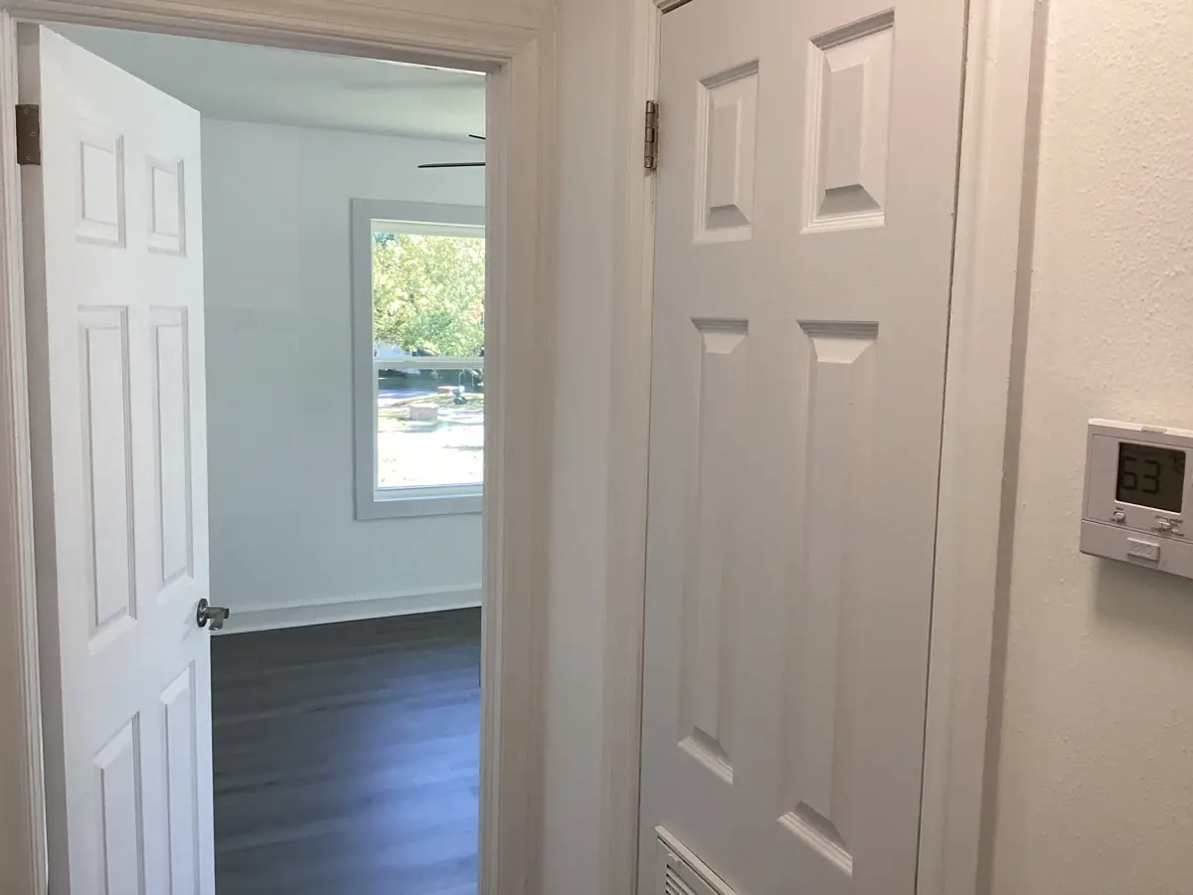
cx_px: 596
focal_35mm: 31
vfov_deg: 45.4
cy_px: 448
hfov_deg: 58.4
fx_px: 1068
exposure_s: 1/120
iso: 80
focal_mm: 3.3
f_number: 2.4
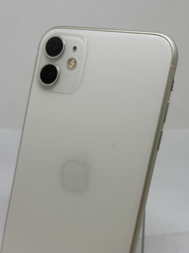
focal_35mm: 41
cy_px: 173
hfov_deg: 35.1
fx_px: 298
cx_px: 105
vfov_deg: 44.9
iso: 40
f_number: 1.6
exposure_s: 1/188
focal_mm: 5.96
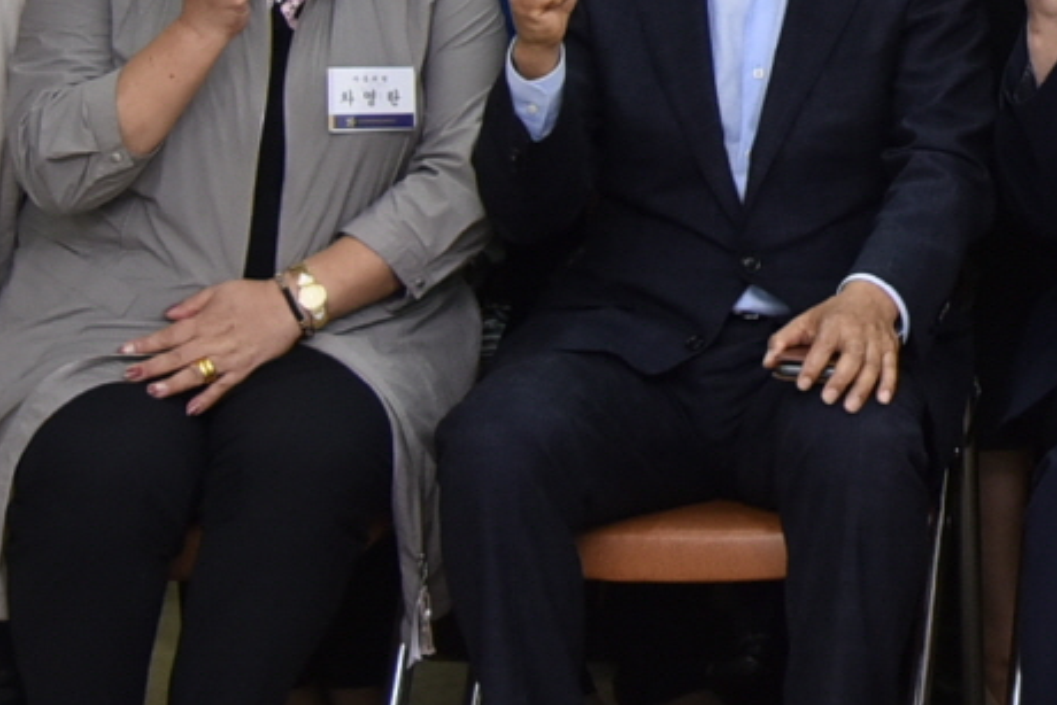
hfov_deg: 11.6
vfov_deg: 8.1
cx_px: 1781
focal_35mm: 167
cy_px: -373
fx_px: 4905
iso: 640
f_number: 4
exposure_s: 1/125
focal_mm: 32
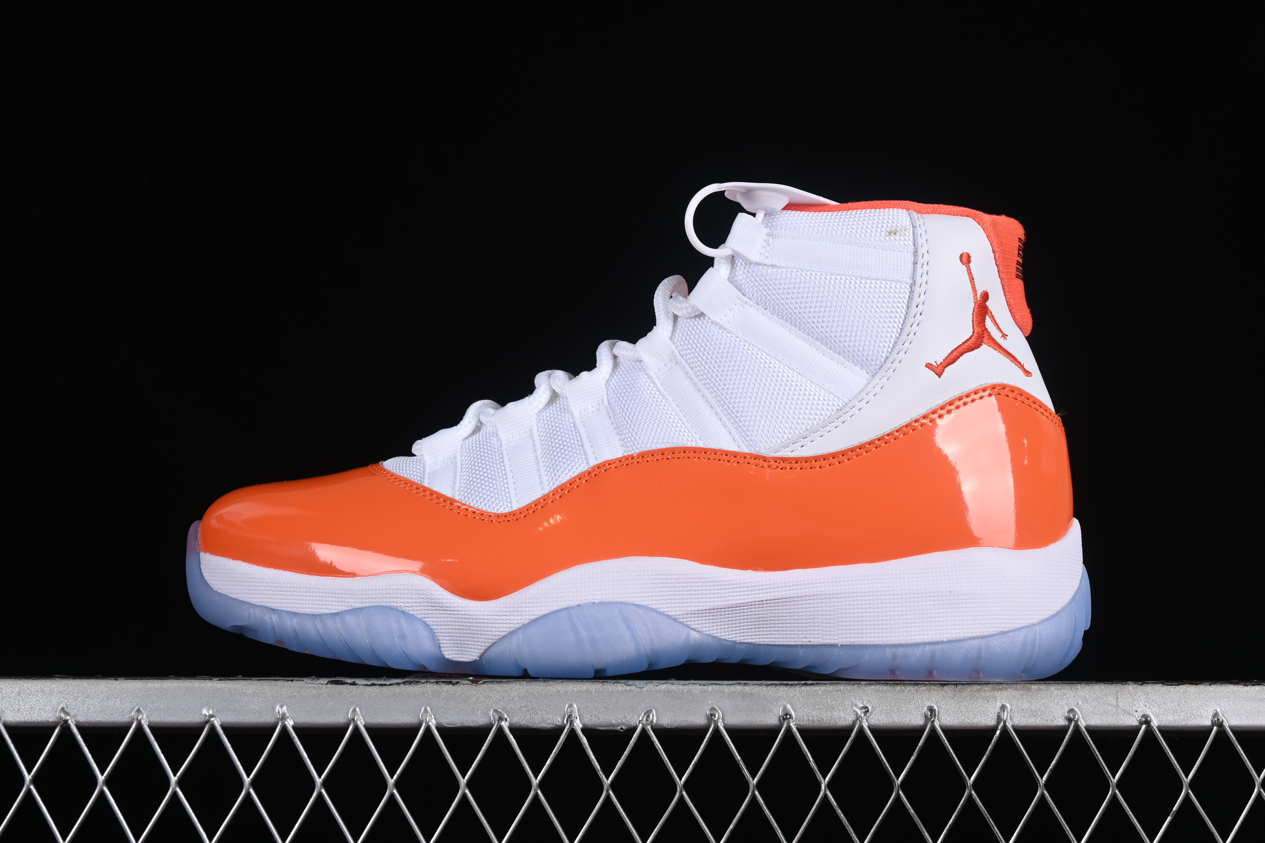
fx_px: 2635
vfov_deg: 18.2
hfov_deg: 27.0
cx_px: 632
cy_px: 422
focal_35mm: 75
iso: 160
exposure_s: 1/80
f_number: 8
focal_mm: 50
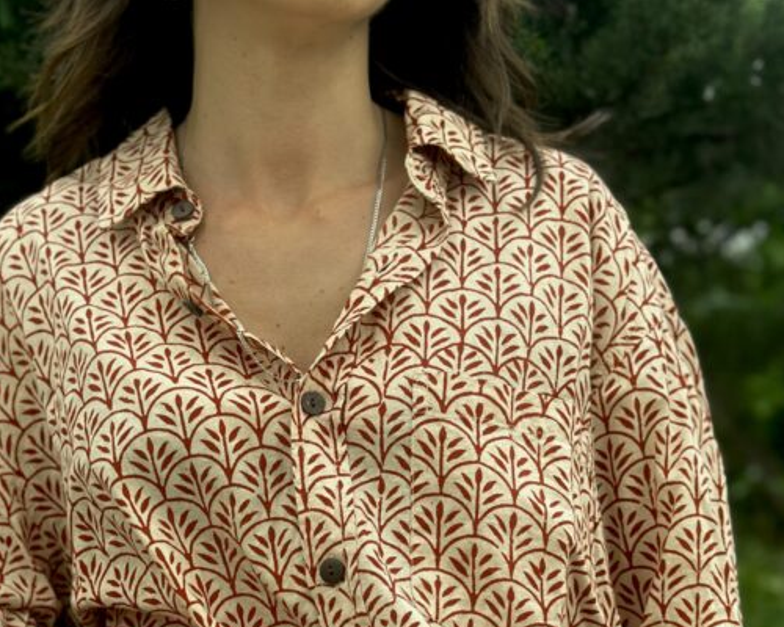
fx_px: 1740
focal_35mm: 75
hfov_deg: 25.4
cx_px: 356
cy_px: 500
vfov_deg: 20.2
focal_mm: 6.86
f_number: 1.78
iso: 80
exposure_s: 1/816
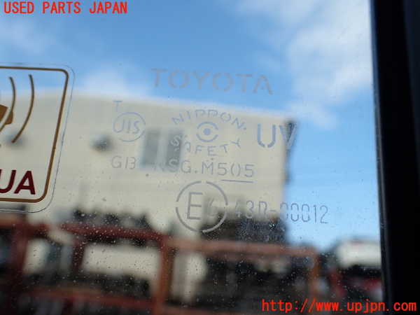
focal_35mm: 30
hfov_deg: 60.0
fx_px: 364
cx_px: 210
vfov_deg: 46.8
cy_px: 158
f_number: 3.2
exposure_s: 1/500
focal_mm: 5.4
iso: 100
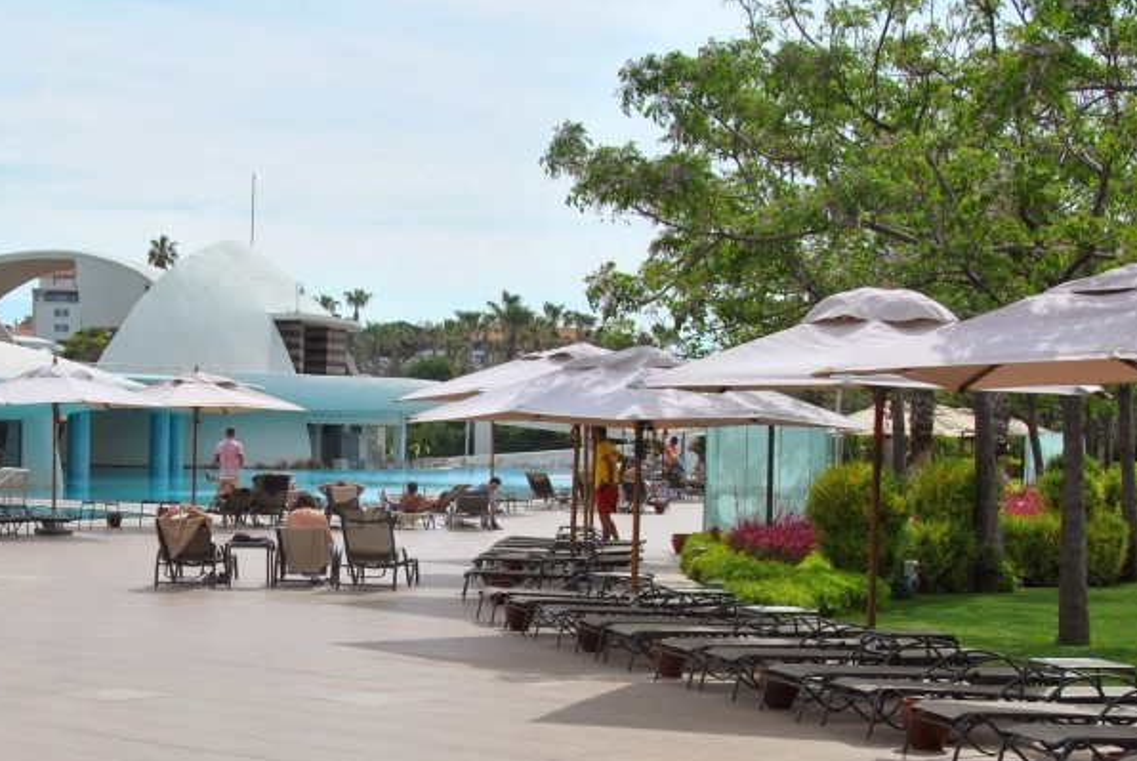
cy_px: 545
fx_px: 2372
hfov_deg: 26.6
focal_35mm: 75
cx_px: 291
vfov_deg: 18.1
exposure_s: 1/320
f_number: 9
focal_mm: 26
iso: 100
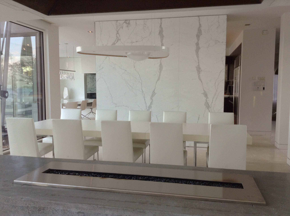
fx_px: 276
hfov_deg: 55.4
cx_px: 145
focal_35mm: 33
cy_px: 108
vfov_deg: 42.8
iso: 32
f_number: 2.4
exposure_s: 1/40
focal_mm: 3.3
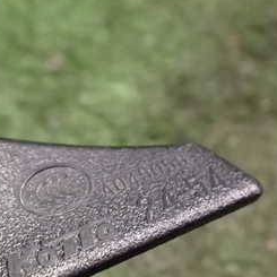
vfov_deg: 26.0
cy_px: 225
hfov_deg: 26.5
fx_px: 588
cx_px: 124
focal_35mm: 65
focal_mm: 5.4
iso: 1600
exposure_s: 1/30
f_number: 2.3
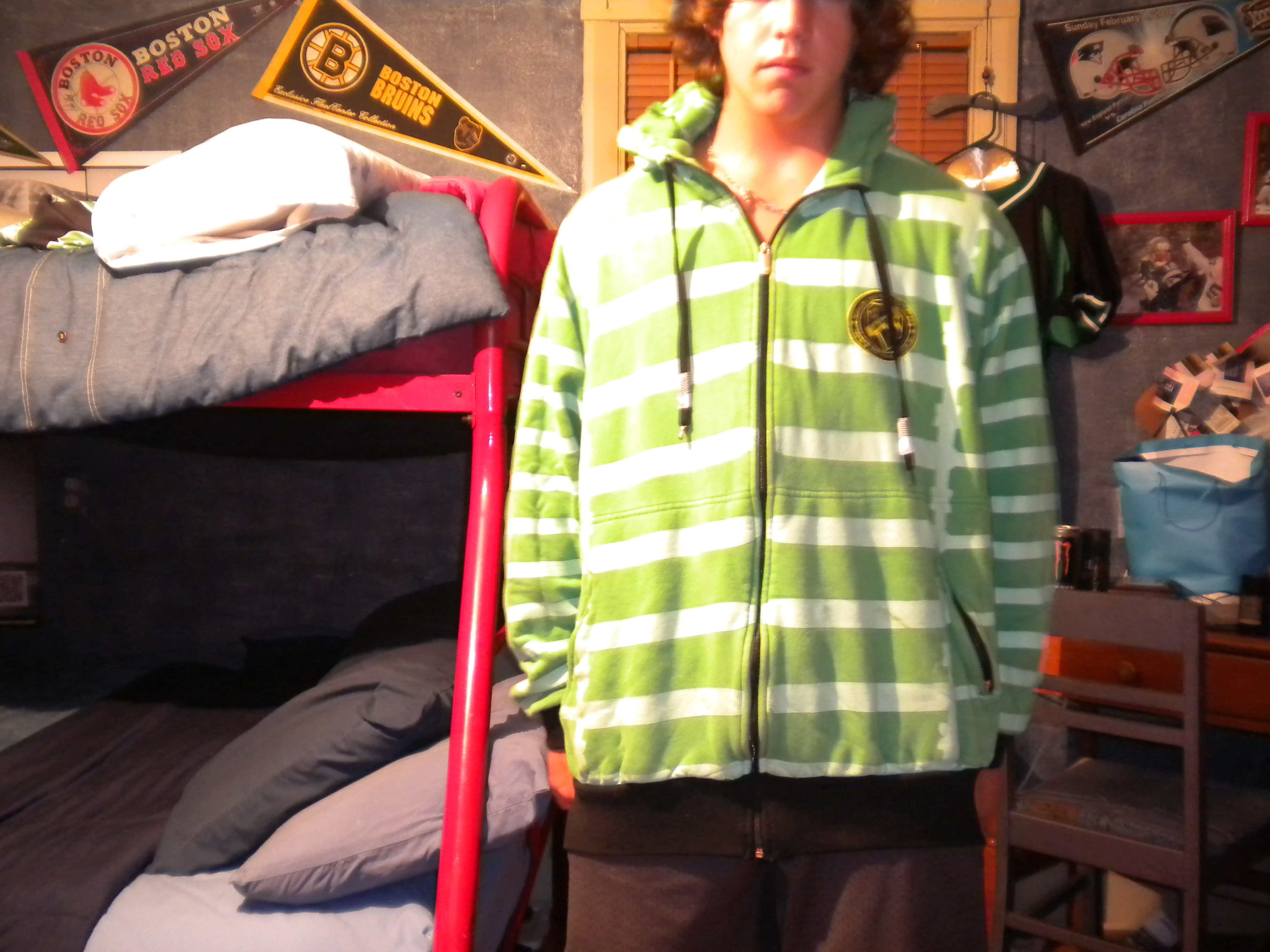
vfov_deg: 40.7
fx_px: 1284
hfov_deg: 52.6
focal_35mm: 35
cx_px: 635
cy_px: 476
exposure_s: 1/2
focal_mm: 6.3
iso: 400
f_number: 3.1
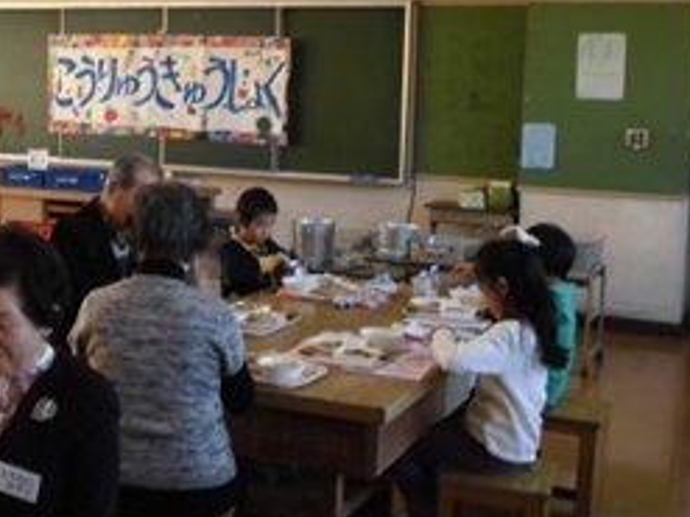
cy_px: 190
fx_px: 1235
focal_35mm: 62
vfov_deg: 23.6
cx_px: 81
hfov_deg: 30.0
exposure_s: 1/60
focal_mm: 6.1
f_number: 4
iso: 200
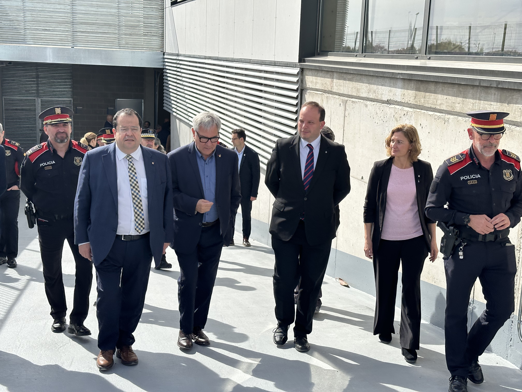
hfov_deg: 39.7
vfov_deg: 30.3
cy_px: 196
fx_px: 724
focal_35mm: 48
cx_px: 261
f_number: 1.78
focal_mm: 6.86
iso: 64
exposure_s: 1/3058
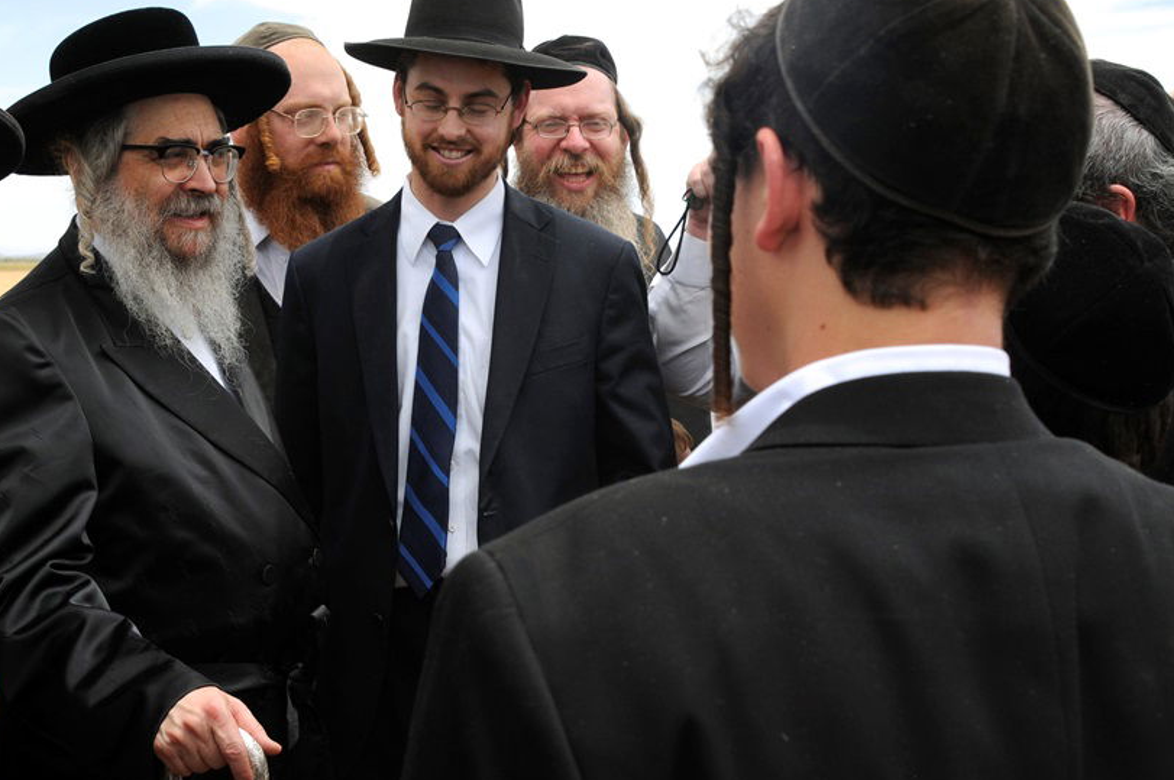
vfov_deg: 25.4
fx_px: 1727
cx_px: 447
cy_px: 308
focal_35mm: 53
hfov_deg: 37.3
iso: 250
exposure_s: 1/200
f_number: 7.1
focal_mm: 28
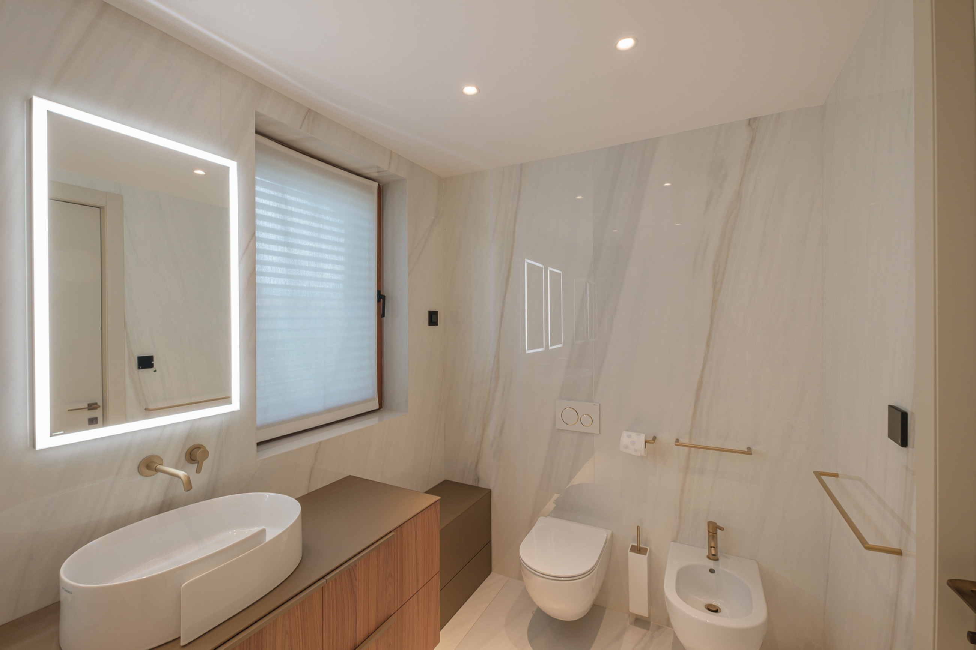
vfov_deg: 77.3
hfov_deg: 100.4
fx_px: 407
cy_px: 325
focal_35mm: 15
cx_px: 488
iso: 200
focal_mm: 10
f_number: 11
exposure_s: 1/8
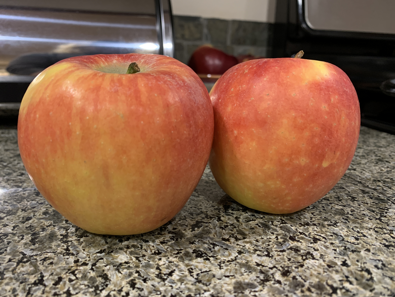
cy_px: 148
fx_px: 297
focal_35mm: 26
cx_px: 198
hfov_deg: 67.3
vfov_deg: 53.1
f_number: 1.8
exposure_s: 1/40
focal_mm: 4.25
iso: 320
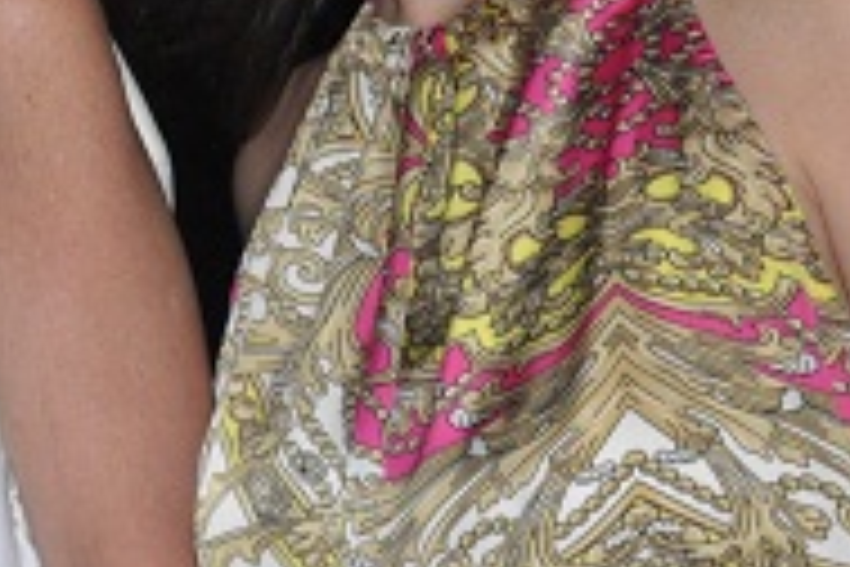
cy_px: 68
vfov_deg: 7.1
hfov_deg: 10.4
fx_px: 4580
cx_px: -283
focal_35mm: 194
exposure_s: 1/60
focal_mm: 38
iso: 1600
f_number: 7.1
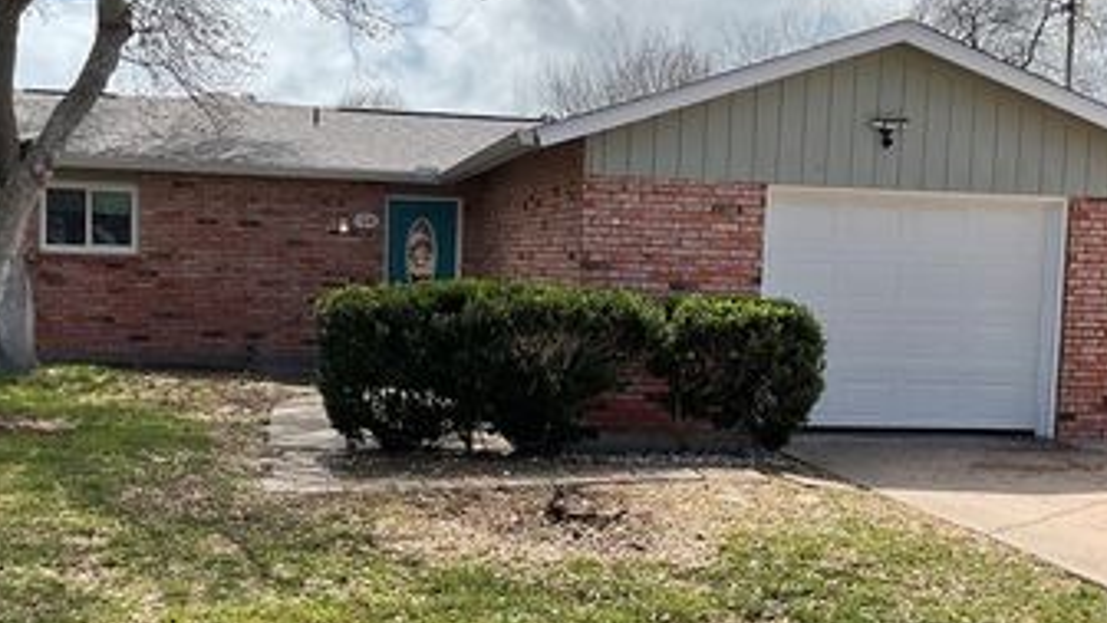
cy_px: 354
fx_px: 1380
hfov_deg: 43.7
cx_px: 491
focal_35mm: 47
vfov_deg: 25.4
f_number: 1.8
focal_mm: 3
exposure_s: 1/2538
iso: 16
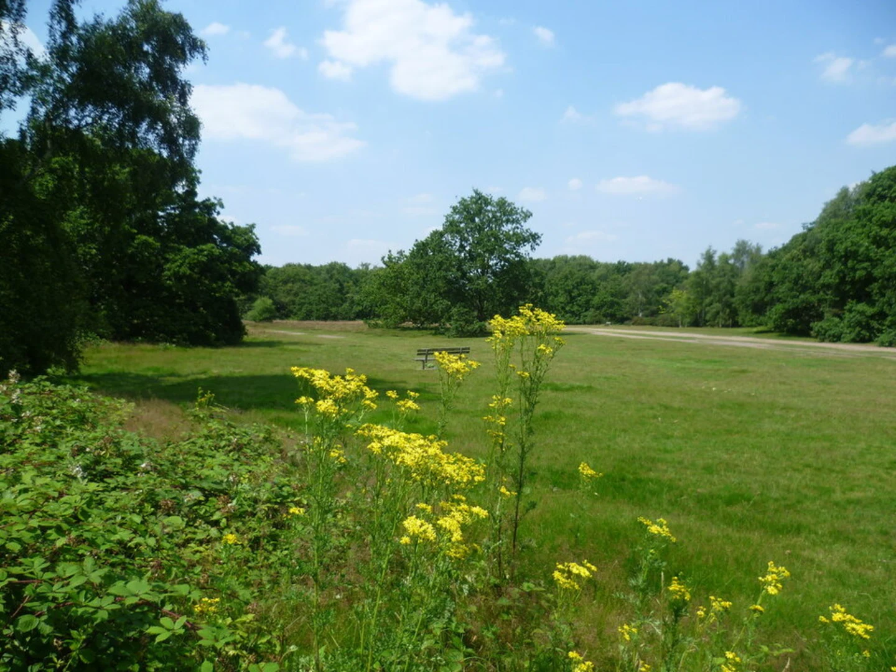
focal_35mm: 28
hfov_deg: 63.4
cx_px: 448
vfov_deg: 49.7
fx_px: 725
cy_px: 336
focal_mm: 5
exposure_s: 1/800
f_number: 2.8
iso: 80
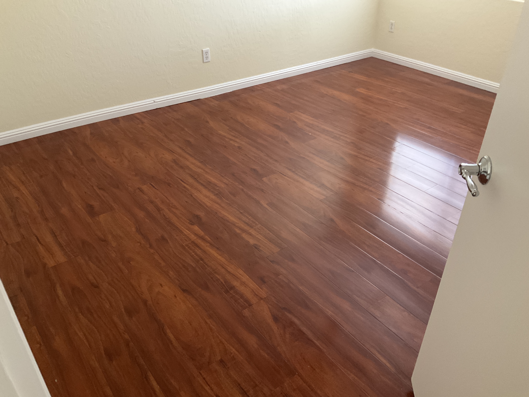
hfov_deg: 61.7
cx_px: 264
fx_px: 443
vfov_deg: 48.2
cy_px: 198
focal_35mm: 29
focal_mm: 3
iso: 320
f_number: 1.8
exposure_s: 1/55
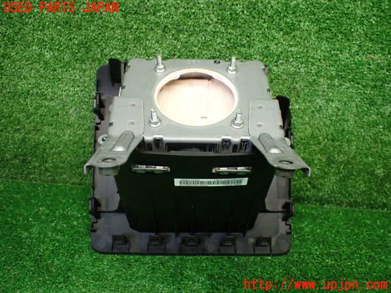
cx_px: 196
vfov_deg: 46.8
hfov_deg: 60.0
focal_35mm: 30
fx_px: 339
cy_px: 146
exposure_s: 1/125
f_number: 2.3
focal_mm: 5.4
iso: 500
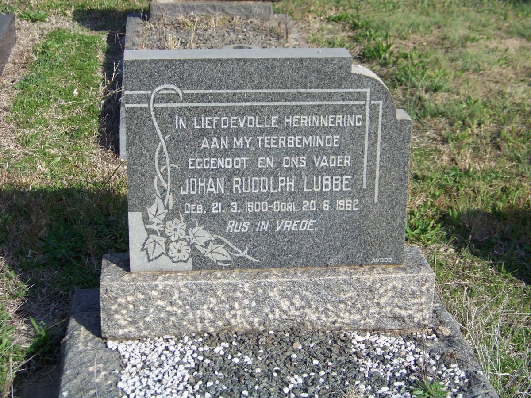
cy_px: 199
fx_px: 1074
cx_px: 266
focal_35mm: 70
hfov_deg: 27.8
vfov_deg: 21.0
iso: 64
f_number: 3.2
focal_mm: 11.7
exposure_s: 1/640
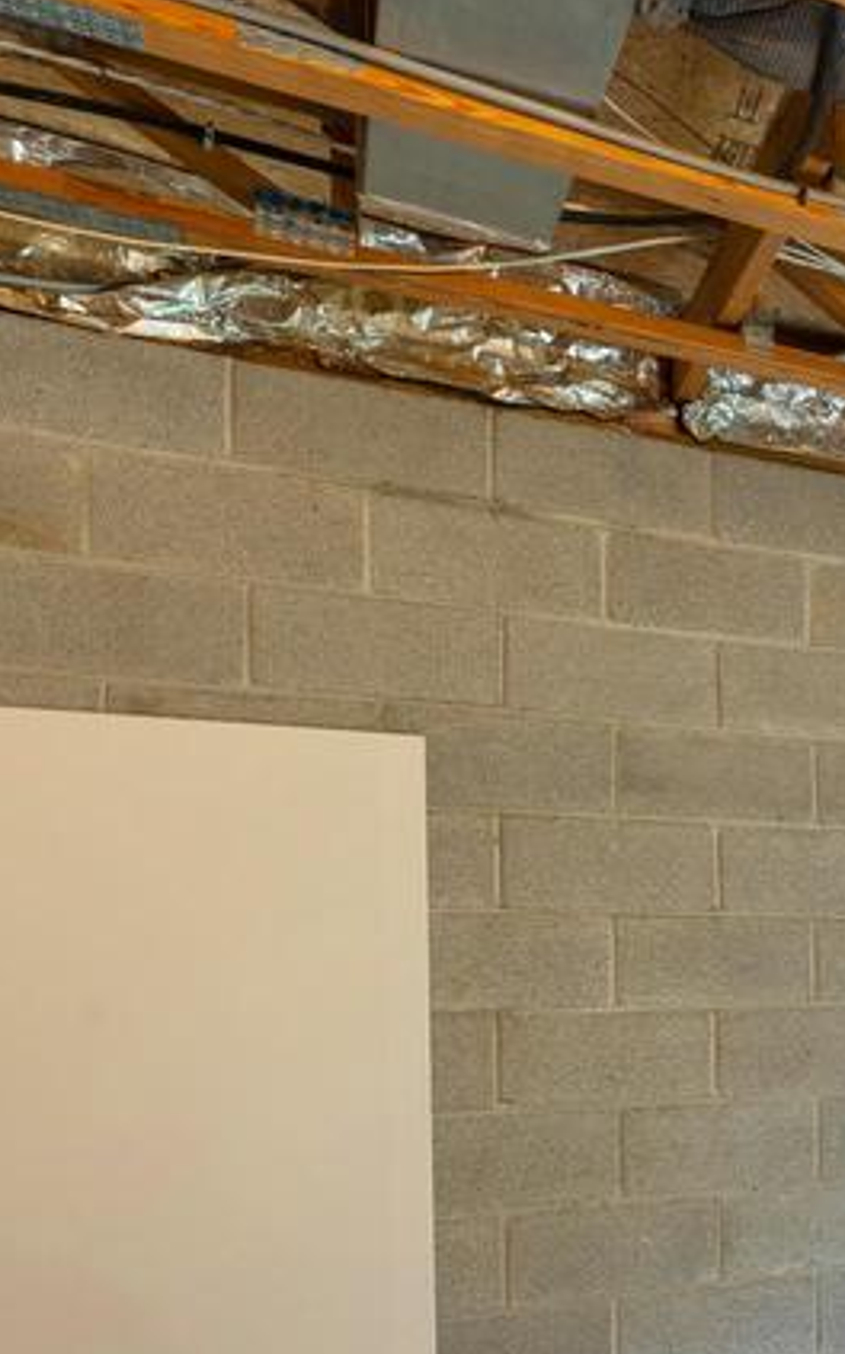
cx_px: 1373
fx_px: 1410
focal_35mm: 38
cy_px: 978
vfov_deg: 49.7
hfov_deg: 23.7
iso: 500
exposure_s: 1/1.25
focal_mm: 15.5
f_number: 9
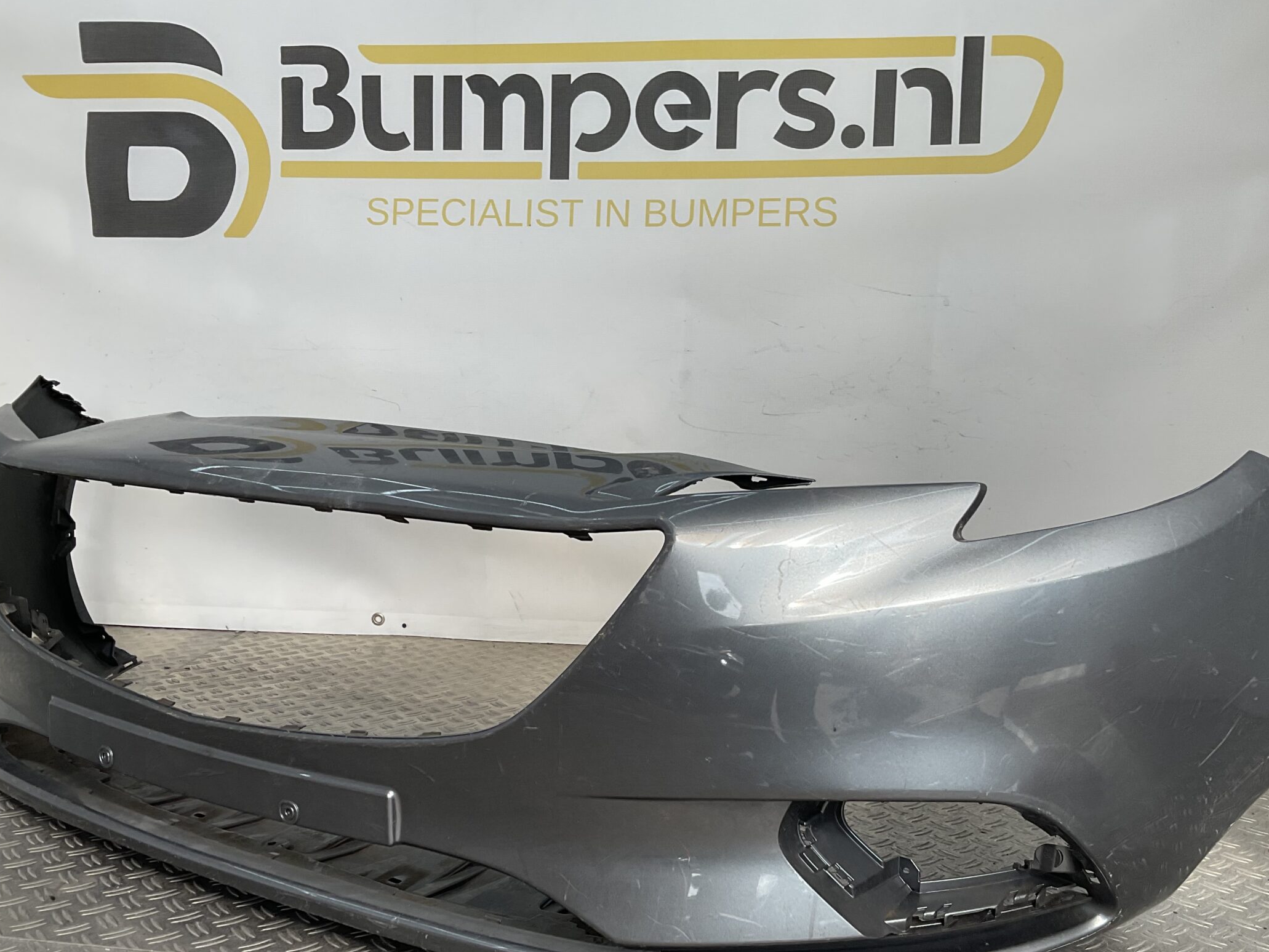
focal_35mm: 36
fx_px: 1320
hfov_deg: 51.3
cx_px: 641
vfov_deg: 39.5
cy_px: 569
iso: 16
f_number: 1.8
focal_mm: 3
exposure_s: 1/397
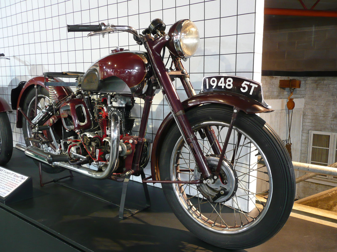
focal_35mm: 31
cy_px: 126
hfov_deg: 58.4
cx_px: 168
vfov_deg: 45.4
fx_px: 302
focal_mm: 4.6
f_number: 3.3
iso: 200
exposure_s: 1/5
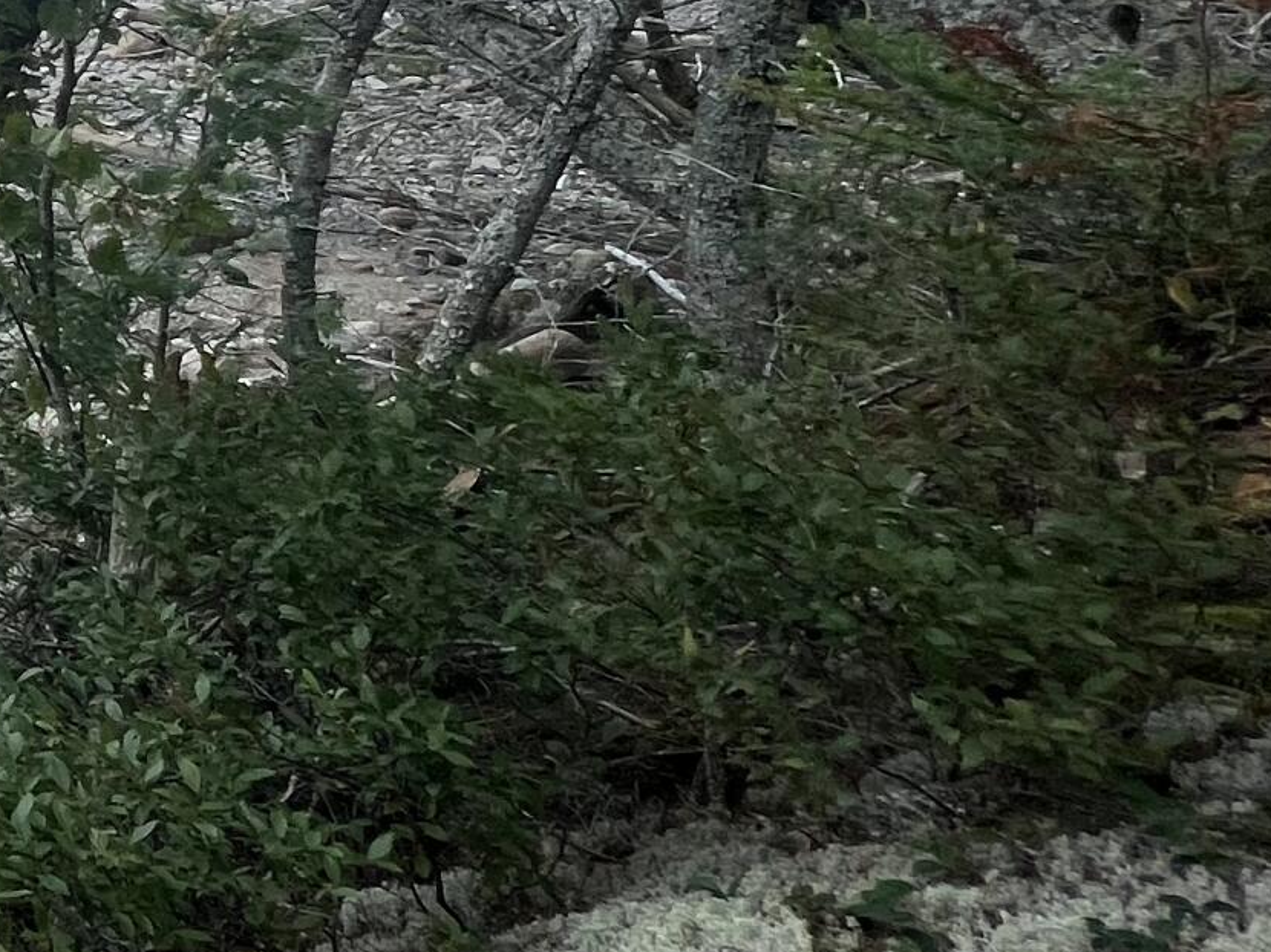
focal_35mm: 47
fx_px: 1725
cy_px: -70
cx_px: -957
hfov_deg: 23.2
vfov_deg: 28.3
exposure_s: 1/428
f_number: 1.8
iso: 32
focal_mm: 1.57
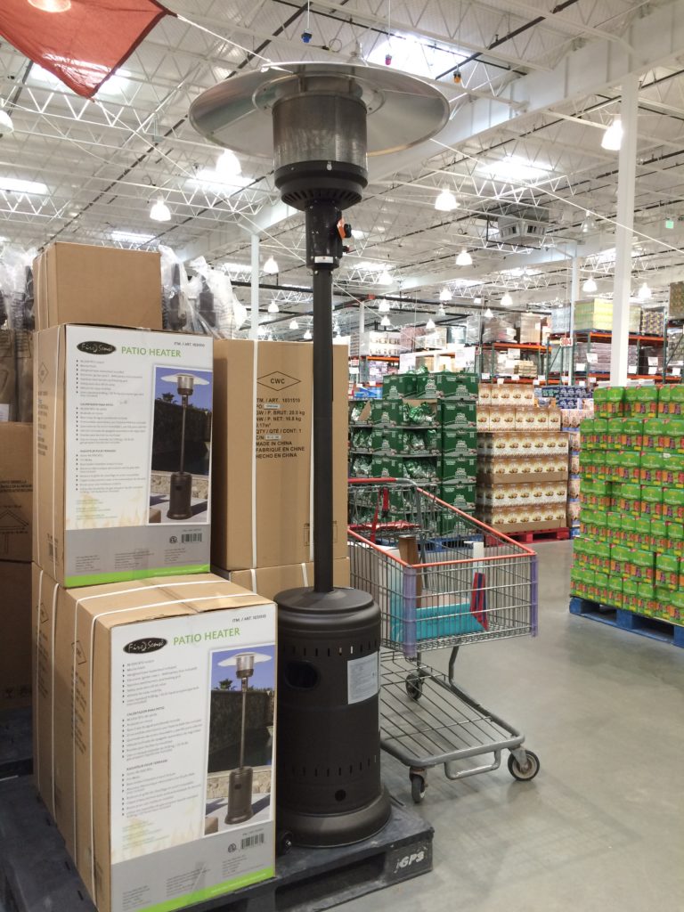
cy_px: 456
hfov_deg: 48.2
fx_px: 764
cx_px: 342
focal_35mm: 29
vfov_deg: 61.7
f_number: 2.2
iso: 80
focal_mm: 4.15
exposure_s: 1/30
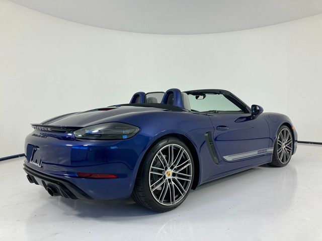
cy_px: 120
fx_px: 260
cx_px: 161
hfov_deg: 63.4
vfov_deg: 49.7
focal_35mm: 28
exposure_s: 1/269
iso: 20
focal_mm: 3.99
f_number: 1.8
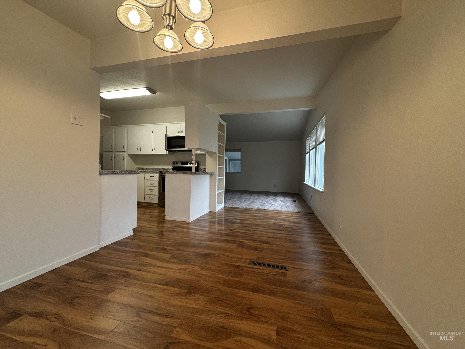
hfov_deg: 102.1
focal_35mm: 14
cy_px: 174
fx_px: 188
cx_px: 232
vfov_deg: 85.7
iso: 160
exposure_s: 1/120
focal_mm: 2.22
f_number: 2.2
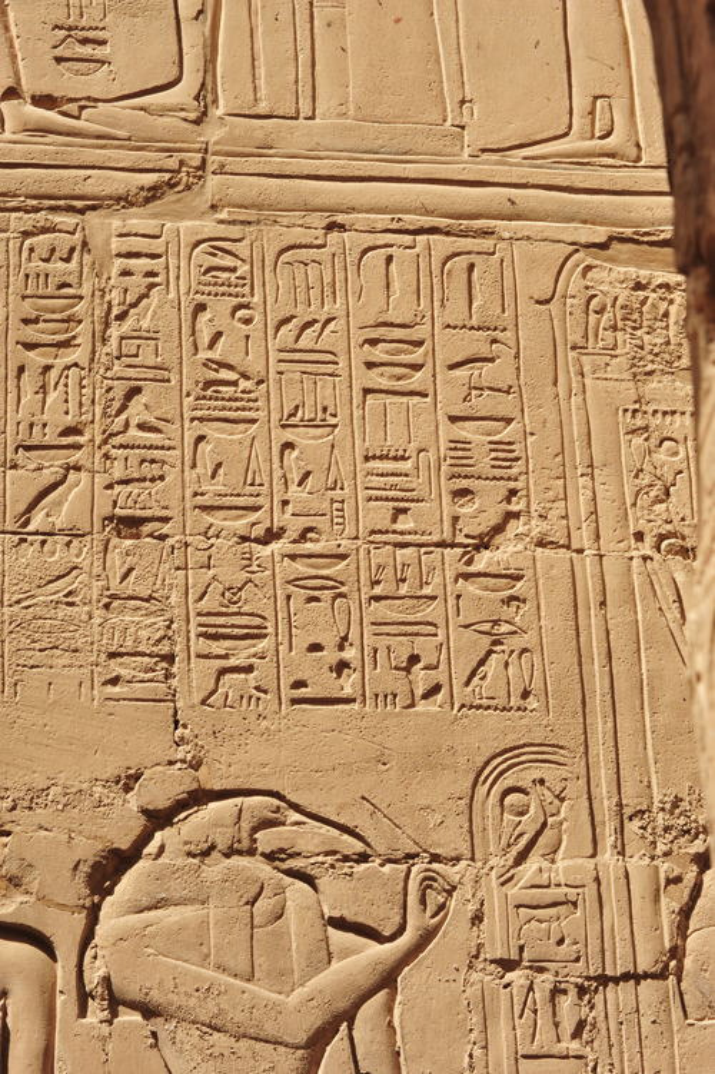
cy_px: 537
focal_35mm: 92
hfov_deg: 14.9
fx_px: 2743
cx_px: 358
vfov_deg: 22.2
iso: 800
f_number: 14
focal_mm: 92
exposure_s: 1/500
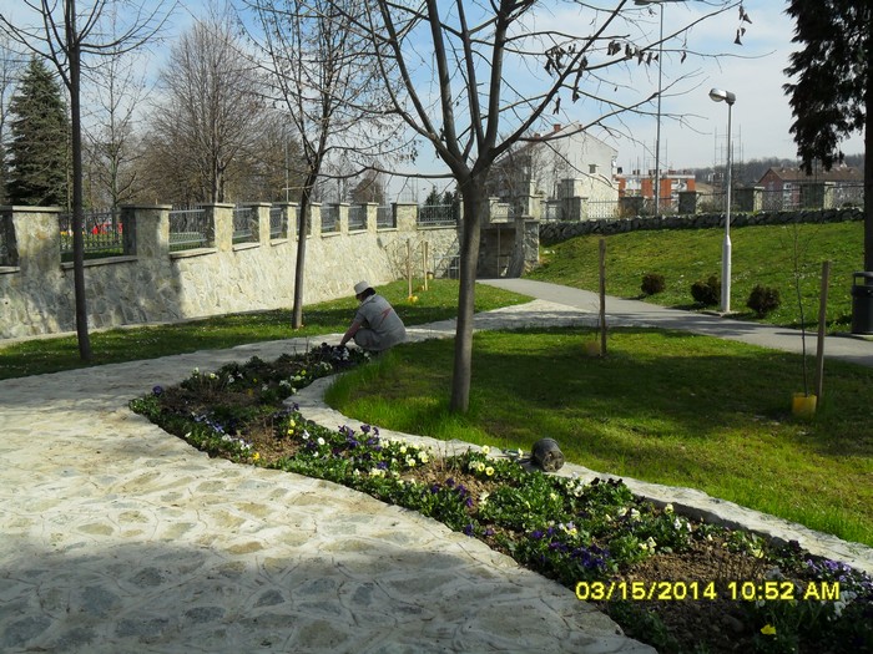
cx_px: 436
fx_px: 933
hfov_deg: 50.1
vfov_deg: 38.7
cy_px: 327
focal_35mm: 37
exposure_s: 1/1000
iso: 100
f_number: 4
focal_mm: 6.6
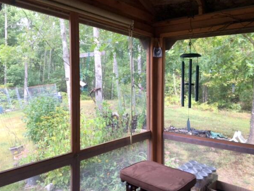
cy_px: 90
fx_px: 227
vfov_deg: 45.4
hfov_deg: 58.4
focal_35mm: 31
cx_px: 124
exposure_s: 1/120
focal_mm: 4.15
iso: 40
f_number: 2.2
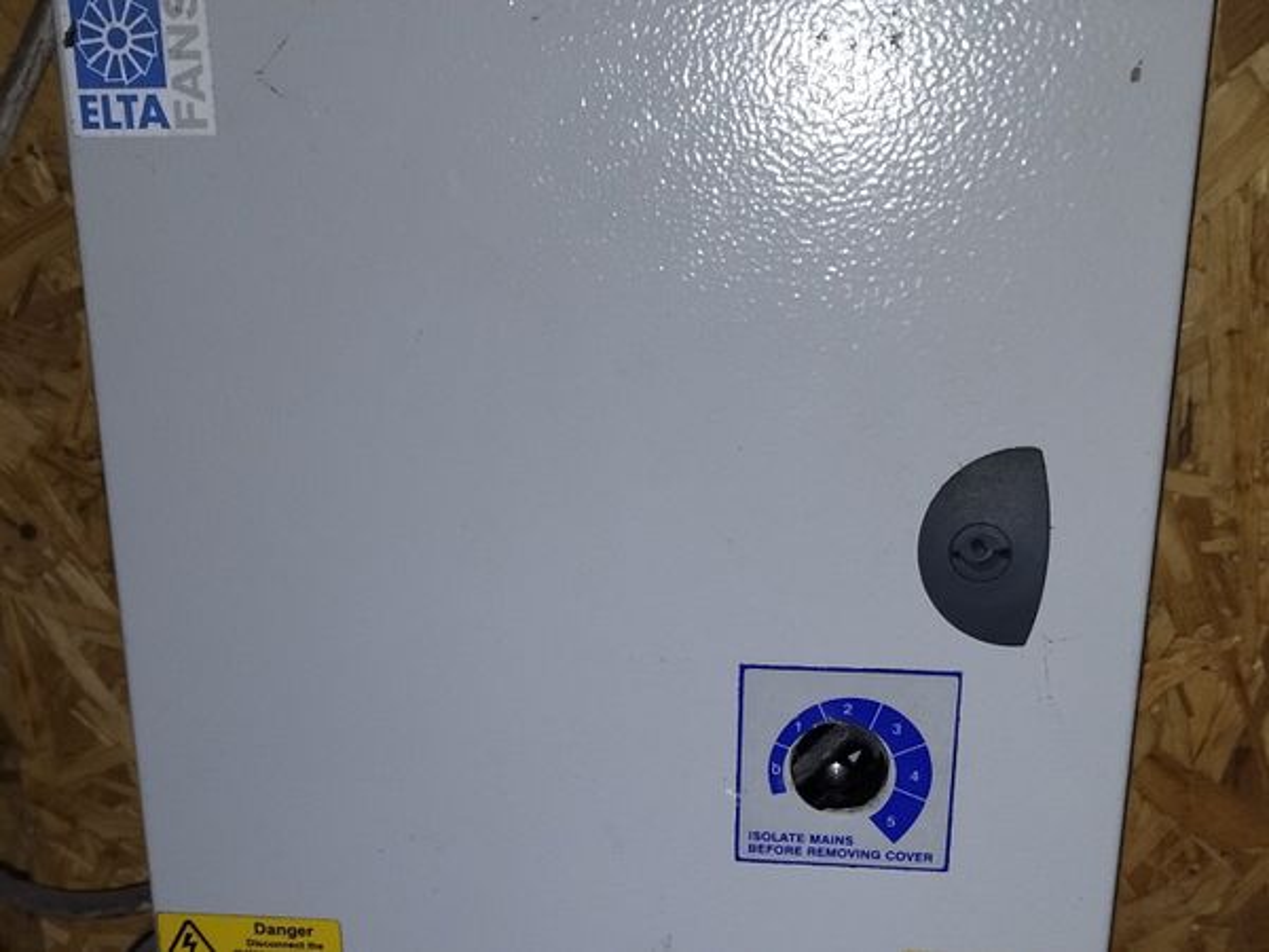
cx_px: 634
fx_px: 880
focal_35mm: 24
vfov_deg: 56.8
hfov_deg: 71.6
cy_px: 476
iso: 530
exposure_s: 1/50
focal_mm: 5.89
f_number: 1.89
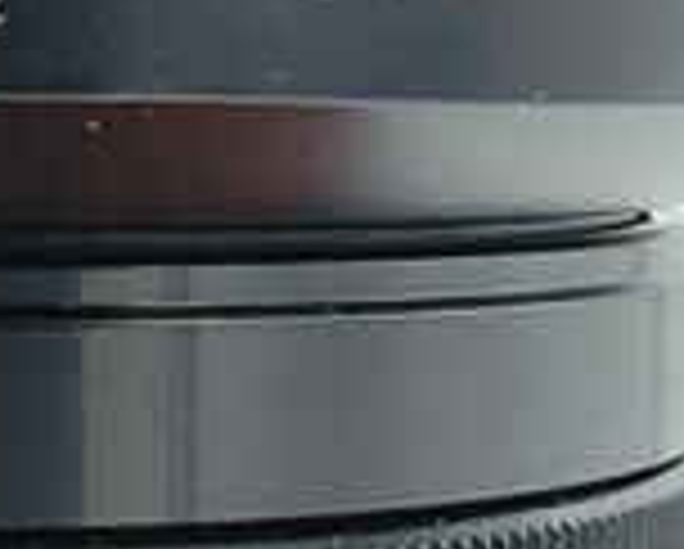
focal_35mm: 79
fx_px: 1601
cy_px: 664
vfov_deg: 18.4
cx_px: -135
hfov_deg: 22.3
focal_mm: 1.83
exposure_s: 1/100
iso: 179
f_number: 2
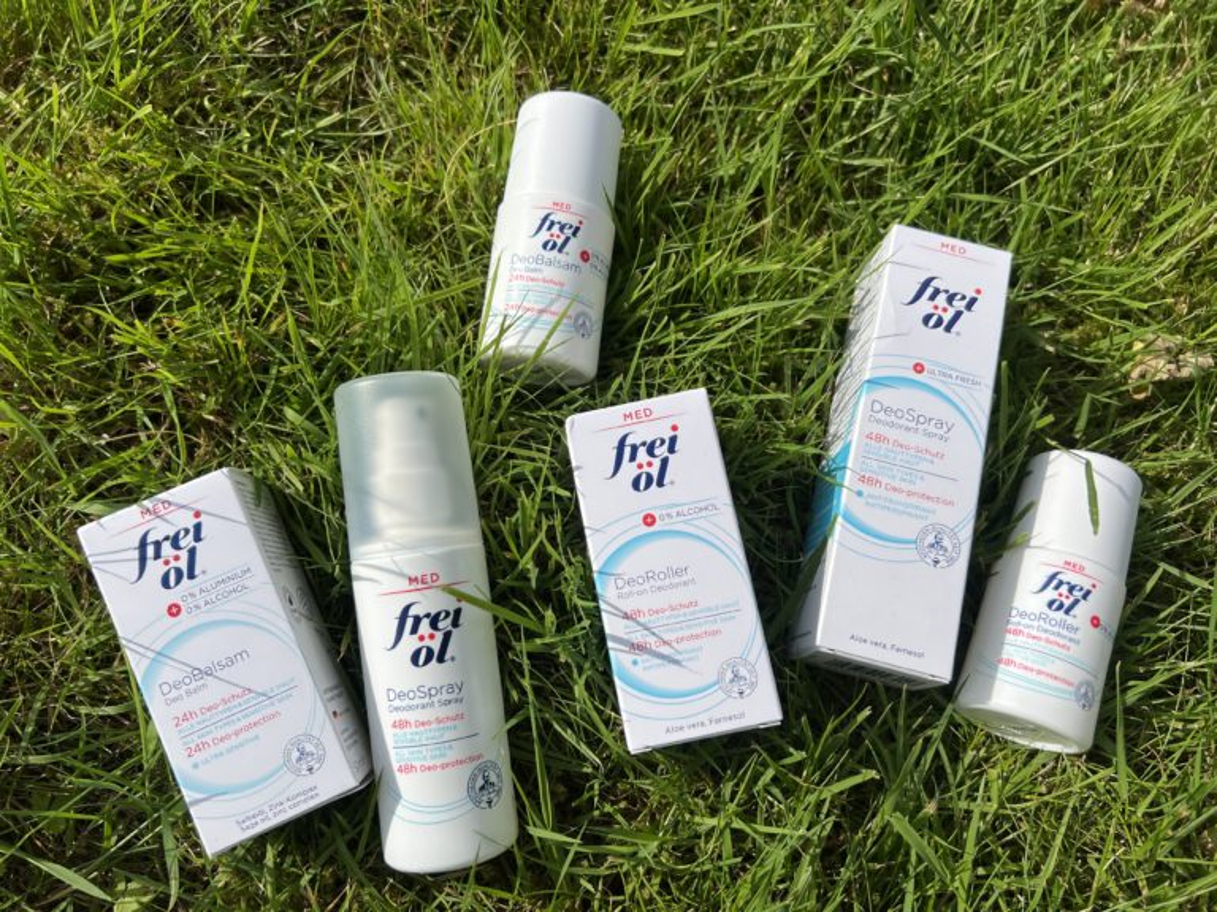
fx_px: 914
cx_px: 608
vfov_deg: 53.1
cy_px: 456
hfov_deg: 67.3
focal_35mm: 26
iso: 50
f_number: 1.5
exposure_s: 1/9434
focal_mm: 5.7
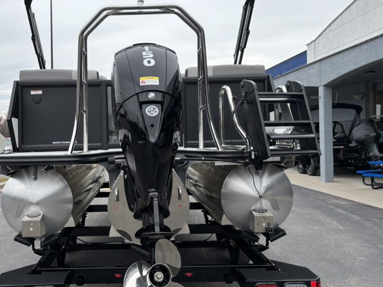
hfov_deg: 49.5
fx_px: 409
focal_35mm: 37
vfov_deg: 38.6
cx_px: 136
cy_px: 128
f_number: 1.6
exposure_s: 1/894
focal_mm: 5.96
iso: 50
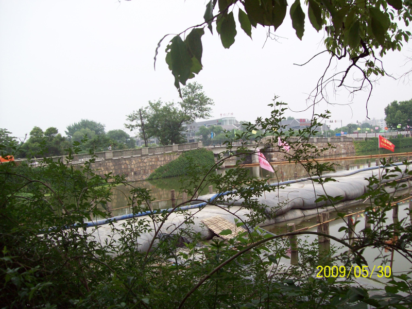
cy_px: 154
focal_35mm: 36
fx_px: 428
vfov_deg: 39.7
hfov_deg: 51.4
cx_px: 206
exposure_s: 1/427
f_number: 2.7
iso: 80
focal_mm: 6
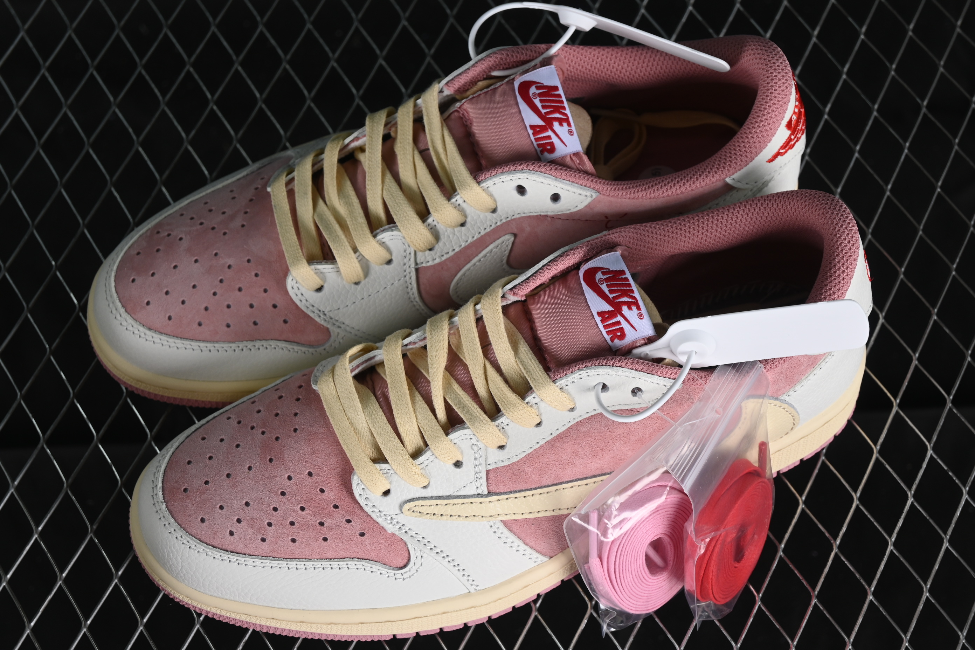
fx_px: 2031
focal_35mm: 75
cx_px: 488
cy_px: 325
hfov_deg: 27.0
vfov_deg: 18.2
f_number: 7.1
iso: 160
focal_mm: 50
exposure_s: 1/60
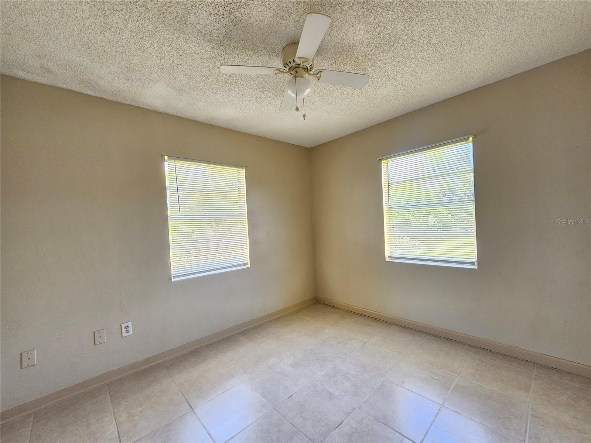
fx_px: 222
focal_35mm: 13
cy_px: 222
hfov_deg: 106.2
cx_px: 296
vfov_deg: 89.9
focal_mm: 2.2
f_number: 2.2
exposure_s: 1/60
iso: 125
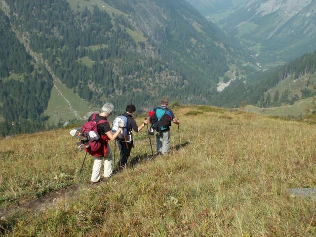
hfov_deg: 43.9
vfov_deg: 33.6
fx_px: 393
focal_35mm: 43
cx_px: 158
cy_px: 118
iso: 50
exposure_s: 1/160
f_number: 6.3
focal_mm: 7.22
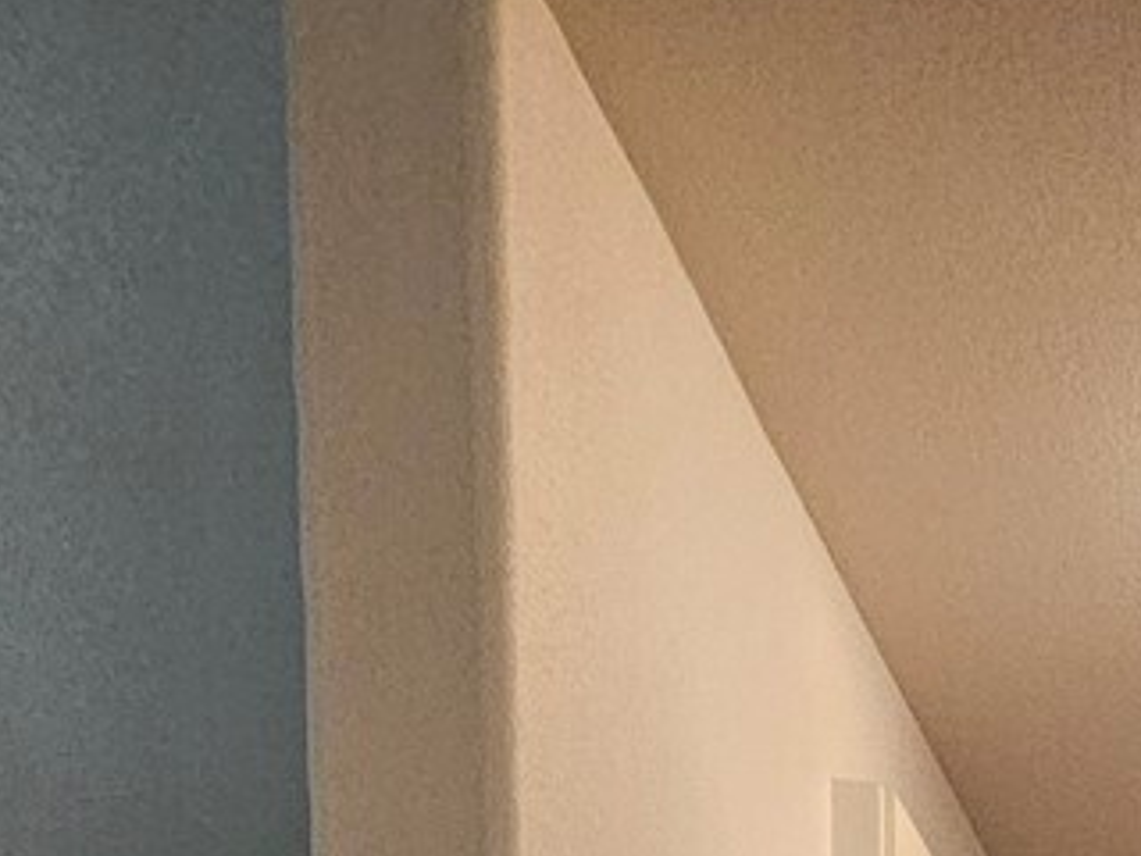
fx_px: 2143
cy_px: 2115
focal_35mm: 65
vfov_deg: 14.2
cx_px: 1569
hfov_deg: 24.9
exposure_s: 1/60
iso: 320
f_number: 2.2
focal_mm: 2.2
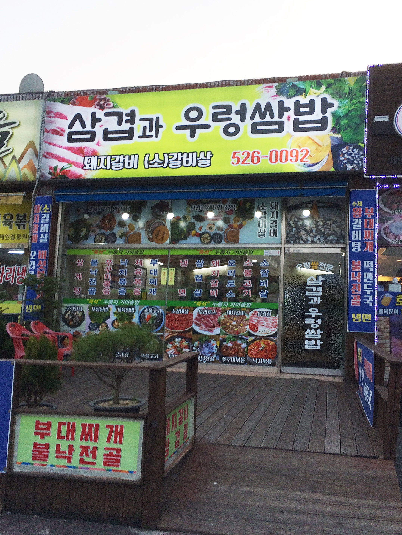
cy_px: 268
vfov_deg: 61.7
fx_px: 449
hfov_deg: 48.2
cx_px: 201
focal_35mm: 29
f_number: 2.2
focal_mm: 4.15
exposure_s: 1/308
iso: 32
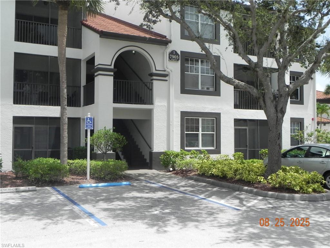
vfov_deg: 38.7
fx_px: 353
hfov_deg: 50.1
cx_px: 165
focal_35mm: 37
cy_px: 124
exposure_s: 1/367
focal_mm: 6.6
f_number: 6.3
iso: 160
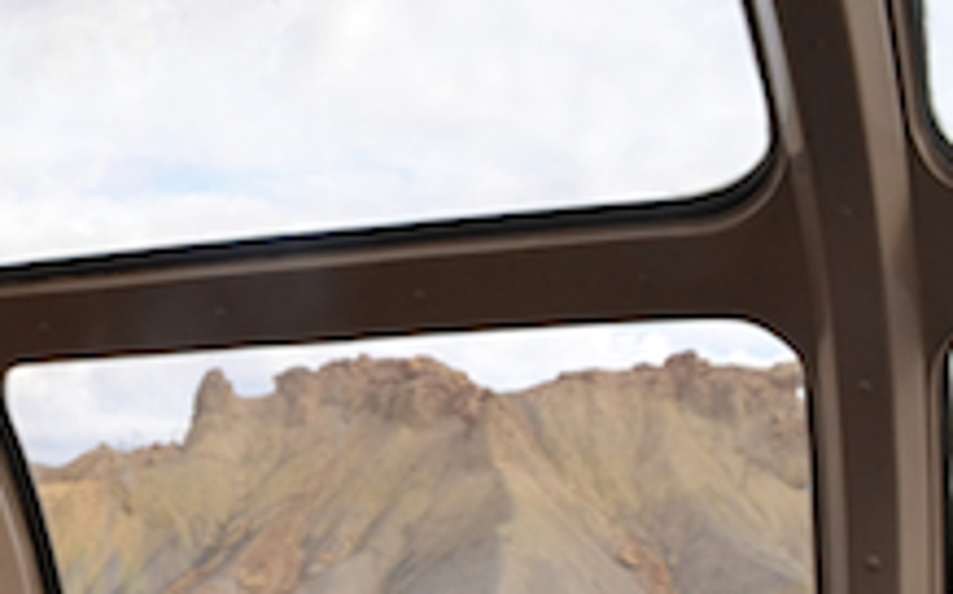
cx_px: 57
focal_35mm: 63
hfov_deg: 30.7
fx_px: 1635
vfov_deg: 19.6
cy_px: 679
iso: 1600
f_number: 18
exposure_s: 1/60
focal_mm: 18
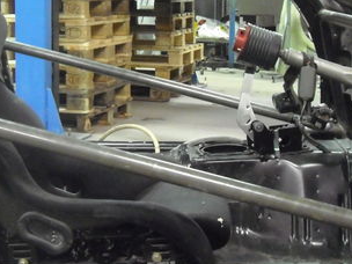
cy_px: 91
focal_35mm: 78
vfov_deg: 18.9
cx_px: 125
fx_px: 793
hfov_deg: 24.9
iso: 800
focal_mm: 6.2
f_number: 2.7
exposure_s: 1/8
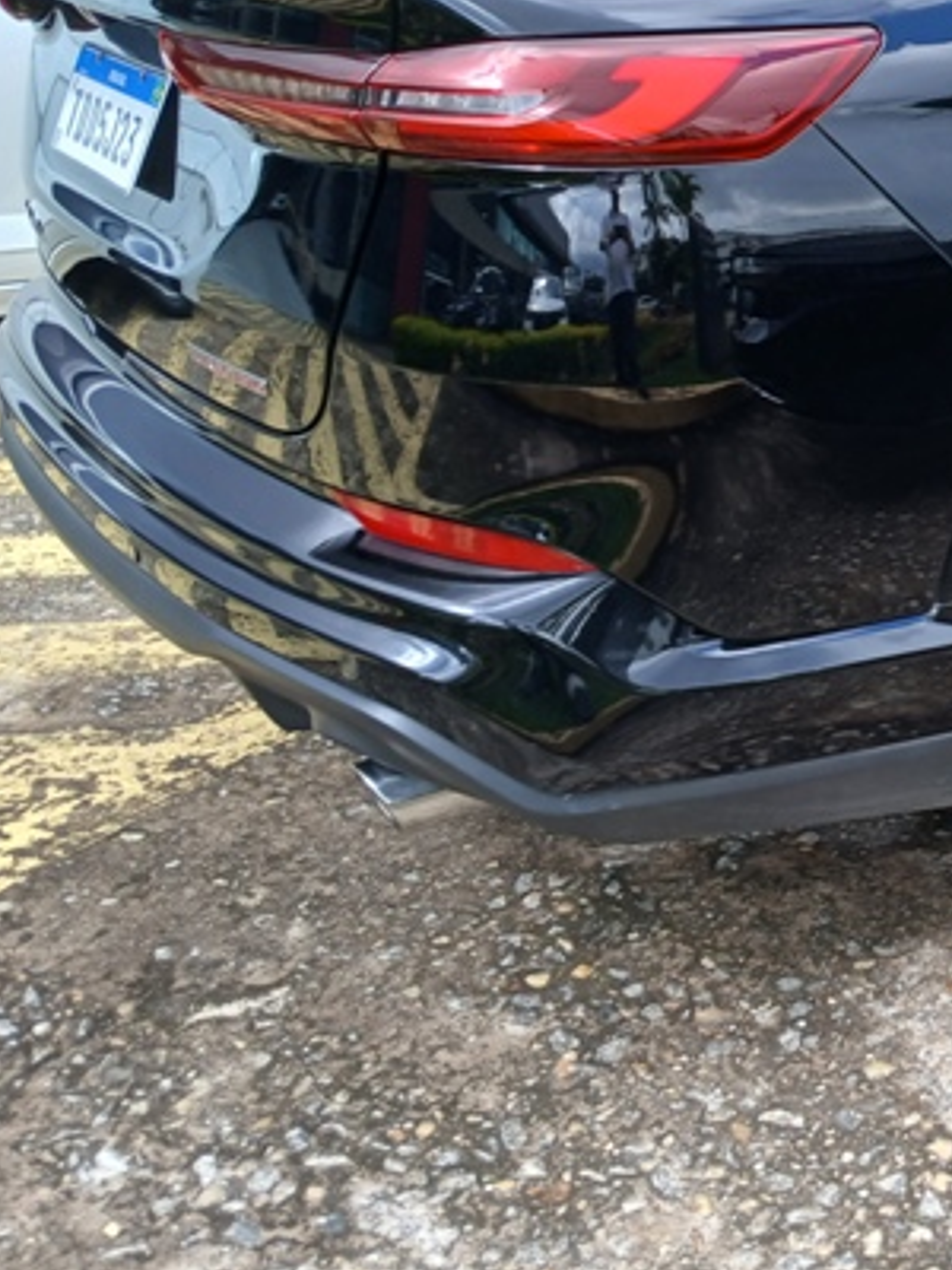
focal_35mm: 52
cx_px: 1098
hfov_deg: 25.6
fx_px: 1907
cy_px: 337
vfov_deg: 36.1
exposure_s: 1/120
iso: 20
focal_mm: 3.98
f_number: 1.8
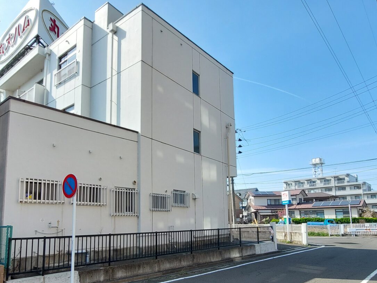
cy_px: 194
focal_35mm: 23
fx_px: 251
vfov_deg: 57.3
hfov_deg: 73.9
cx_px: 178
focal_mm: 1.74
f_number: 2.2
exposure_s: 1/582
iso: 50
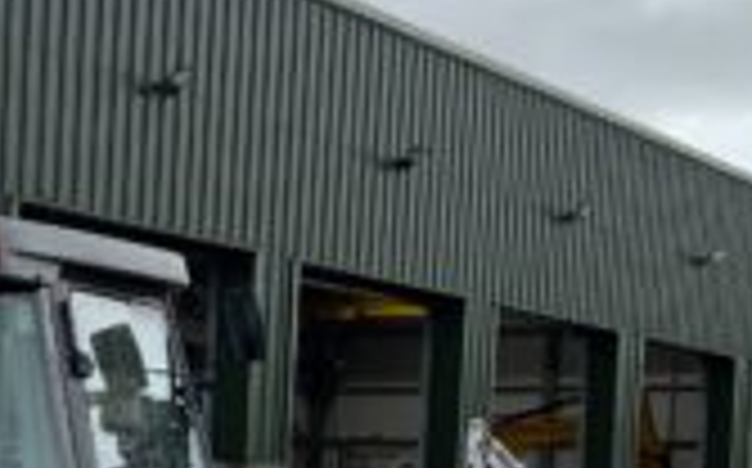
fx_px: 2416
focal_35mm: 118
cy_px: 684
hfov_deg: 16.6
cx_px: -266
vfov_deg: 10.7
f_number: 1.8
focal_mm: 3
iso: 20
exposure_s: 1/122
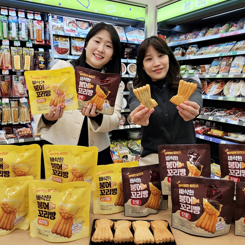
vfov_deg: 57.3
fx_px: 224
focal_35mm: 28
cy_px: 119
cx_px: 128
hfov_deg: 57.3
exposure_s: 1/120
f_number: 1.8
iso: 50
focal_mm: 5.4
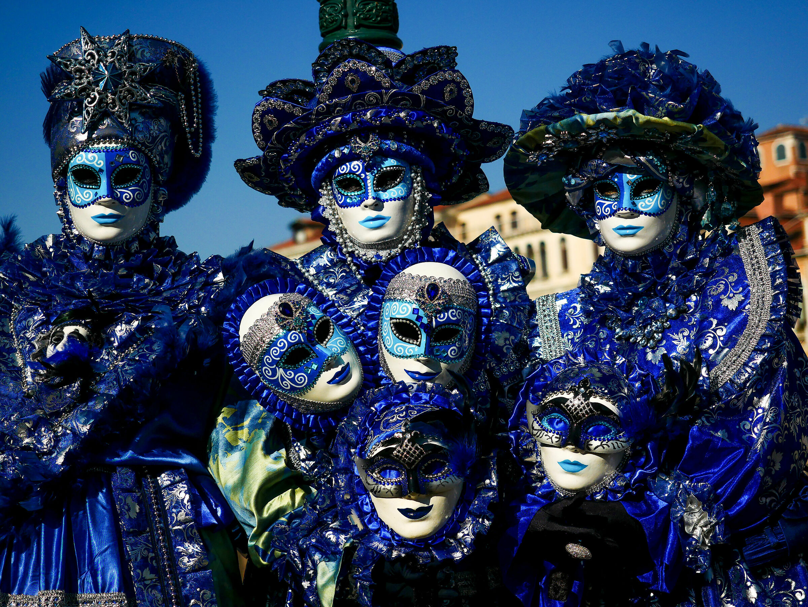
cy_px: 304
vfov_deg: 18.4
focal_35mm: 80
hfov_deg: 24.4
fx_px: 1868
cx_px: 404
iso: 200
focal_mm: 40
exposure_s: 1/13000
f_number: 2.8
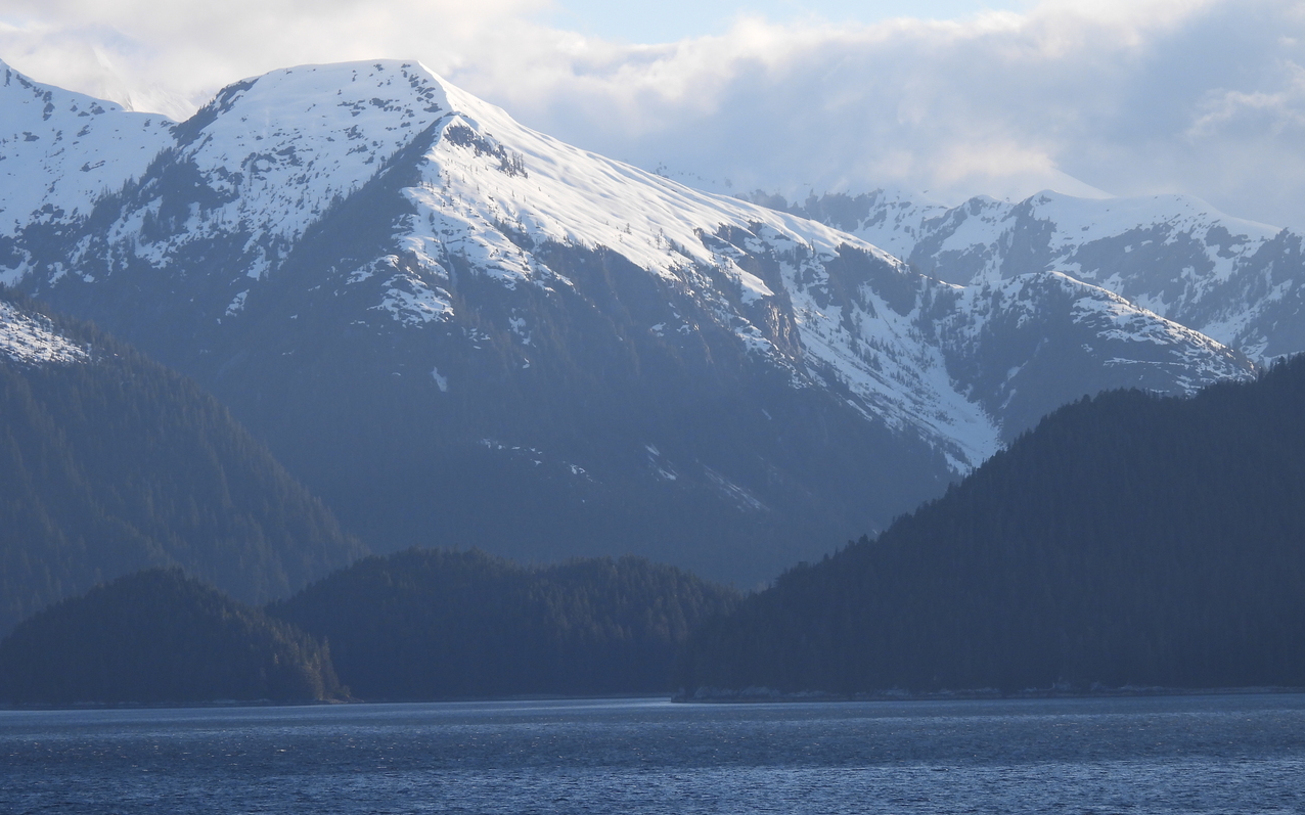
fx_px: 8321
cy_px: 396
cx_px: 652
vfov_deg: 5.6
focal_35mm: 234
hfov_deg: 9.0
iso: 100
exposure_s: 1/500
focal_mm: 39.3
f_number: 4.5
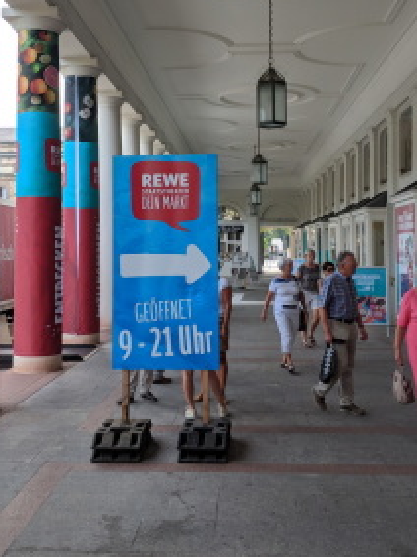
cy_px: 201
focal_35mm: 43
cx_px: 214
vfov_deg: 43.4
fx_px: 691
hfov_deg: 33.6
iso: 80
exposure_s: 1/835
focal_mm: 4.44
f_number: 1.8
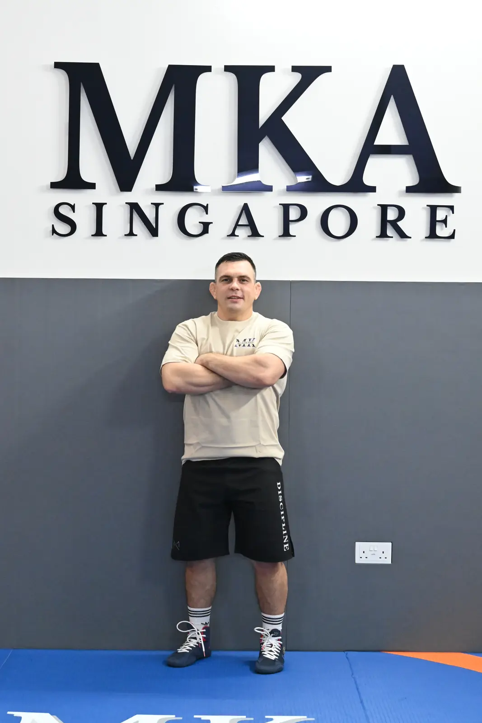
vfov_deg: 27.0
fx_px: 1506
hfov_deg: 18.2
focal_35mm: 75
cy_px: 362
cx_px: 241
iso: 6400
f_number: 6.3
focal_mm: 50
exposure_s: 1/50
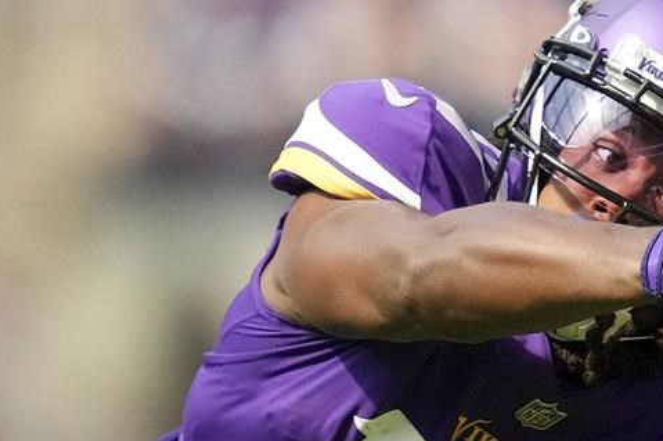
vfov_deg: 0.9
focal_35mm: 1498
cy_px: 413
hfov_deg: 1.4
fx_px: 27577
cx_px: 767
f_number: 4
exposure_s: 1/6400
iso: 4000
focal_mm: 560
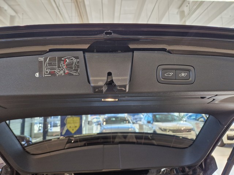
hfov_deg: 73.9
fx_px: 155
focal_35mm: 23
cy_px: 88
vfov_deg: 58.9
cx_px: 117
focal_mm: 5.4
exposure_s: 1/180
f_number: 1.8
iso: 200
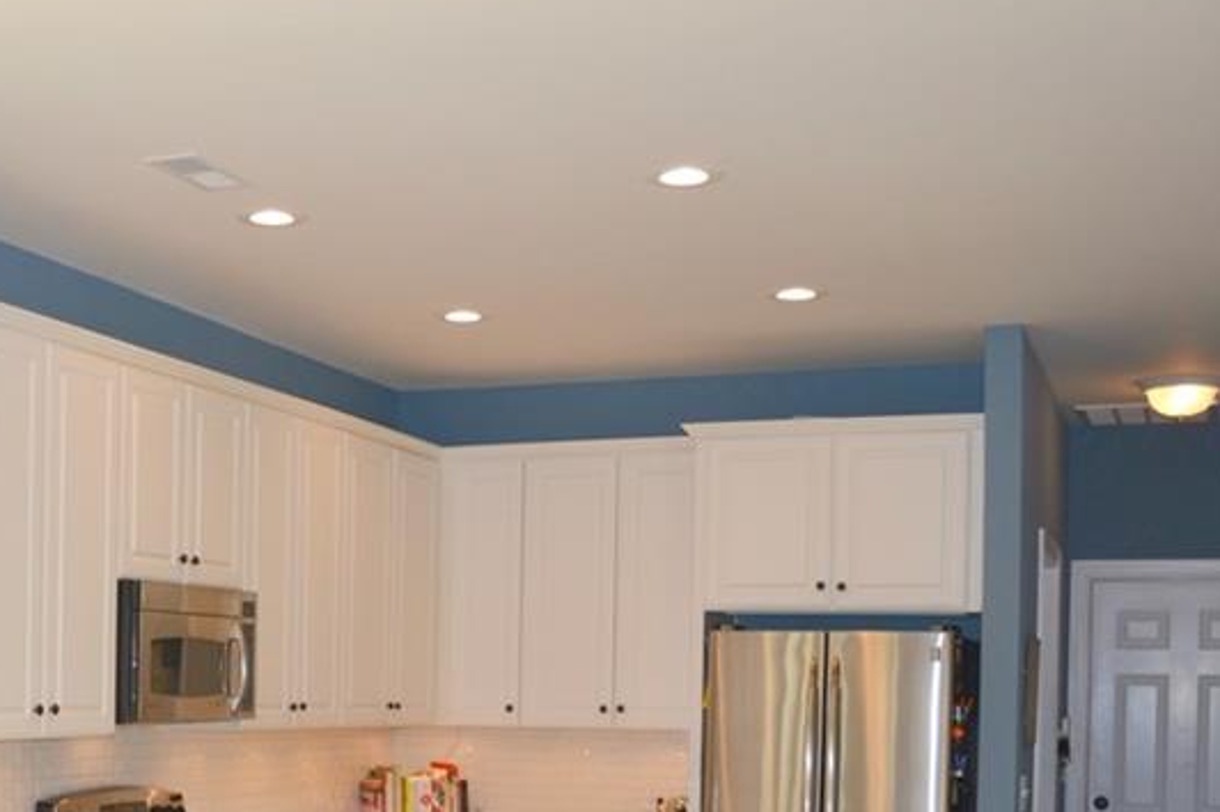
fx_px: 1761
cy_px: 755
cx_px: 280
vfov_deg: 25.1
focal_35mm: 52
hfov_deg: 37.1
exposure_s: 1/200
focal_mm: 18
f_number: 3.5
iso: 250
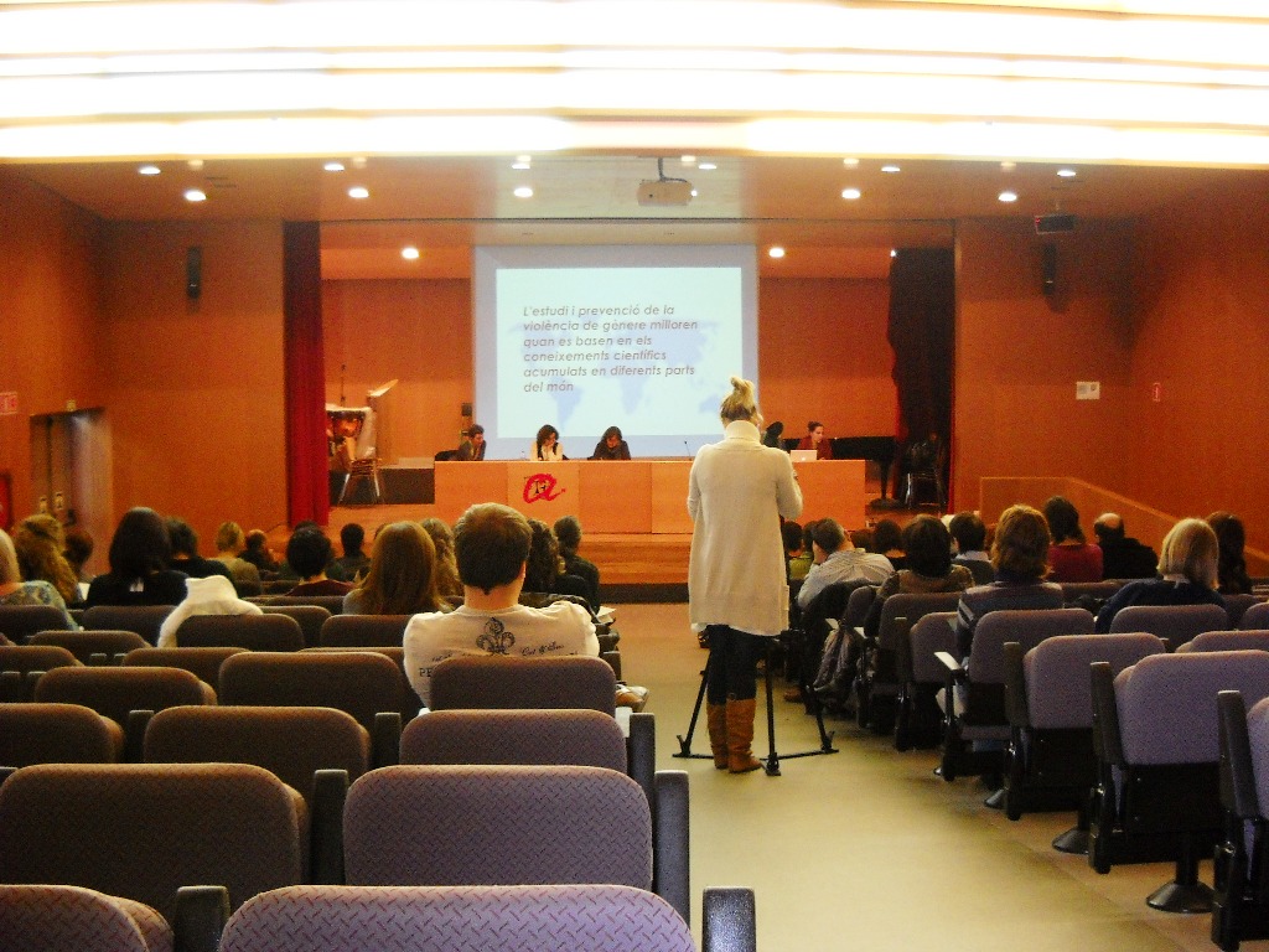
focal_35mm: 41
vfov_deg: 35.1
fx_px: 1503
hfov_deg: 45.8
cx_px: 634
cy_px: 476
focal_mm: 6.72
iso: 400
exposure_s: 1/30
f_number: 3.1
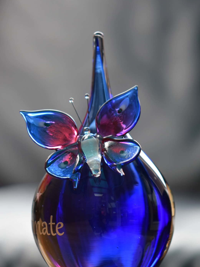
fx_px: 1392
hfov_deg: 8.2
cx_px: 97
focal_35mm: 181
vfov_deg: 10.9
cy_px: 182
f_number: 4
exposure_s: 1/60
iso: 400
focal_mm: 85
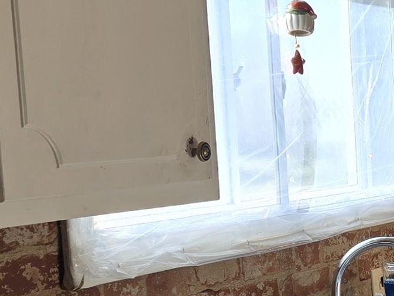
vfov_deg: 14.0
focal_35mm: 105
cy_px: 240
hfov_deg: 16.8
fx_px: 1195
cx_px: 610
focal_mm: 5.4
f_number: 1.8
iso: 50
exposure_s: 1/180
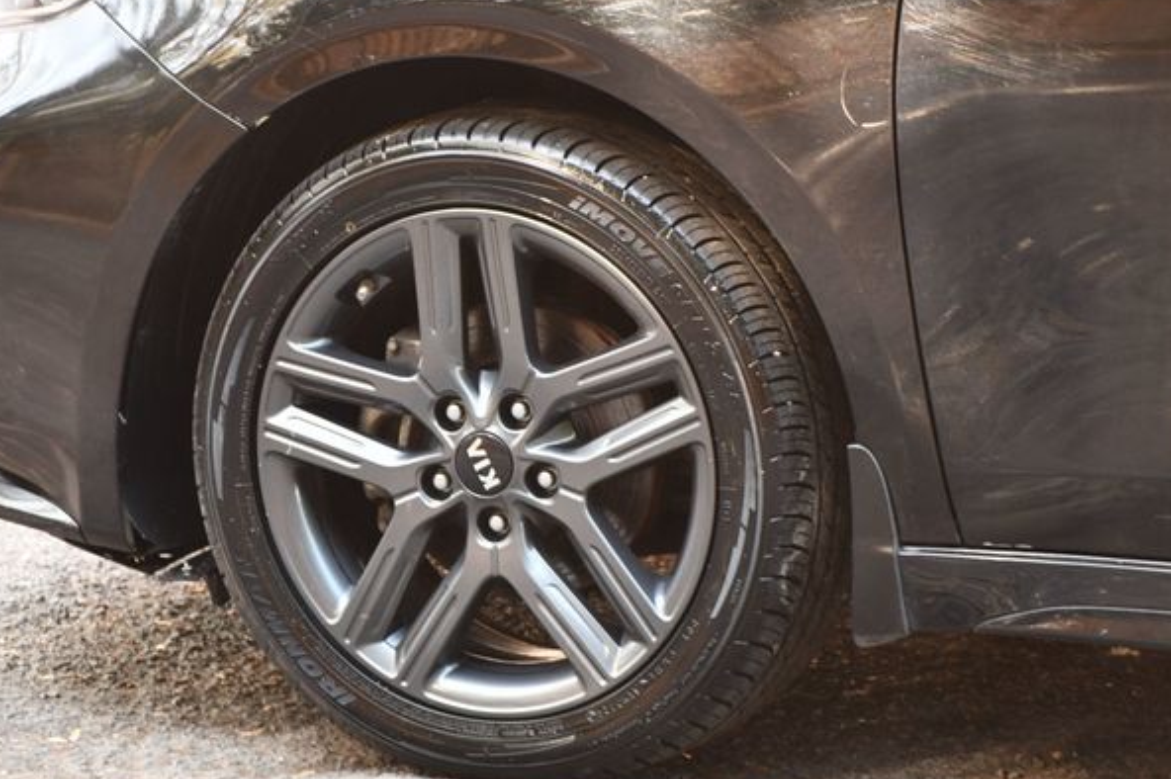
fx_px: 6437
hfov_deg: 10.4
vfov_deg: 6.9
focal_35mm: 198
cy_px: 397
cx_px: 556
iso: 900
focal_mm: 122
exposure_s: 1/125
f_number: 4.8
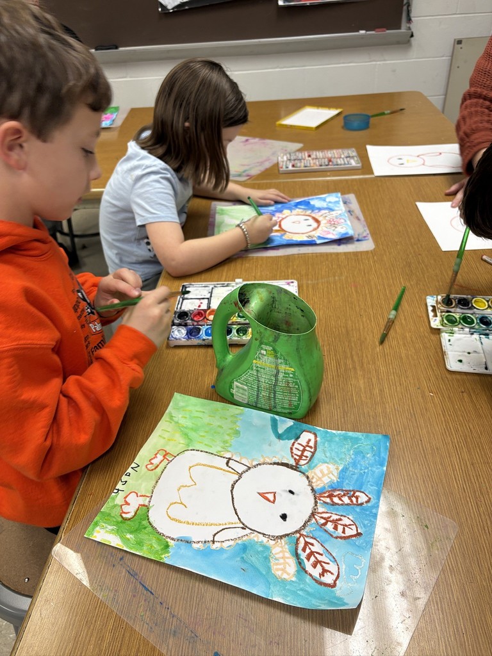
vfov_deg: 67.3
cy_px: 328
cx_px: 246
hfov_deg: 53.1
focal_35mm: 26
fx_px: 493
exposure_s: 1/60
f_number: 1.6
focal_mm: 5.96
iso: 64
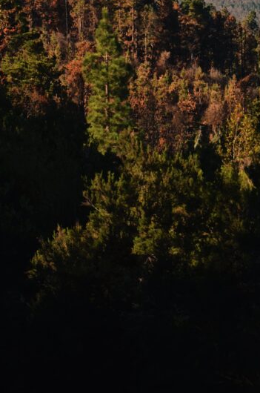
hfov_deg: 5.9
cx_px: 210
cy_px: 24
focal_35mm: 232
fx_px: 2525
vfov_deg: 8.9
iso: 320
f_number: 5.6
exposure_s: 1/500
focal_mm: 80
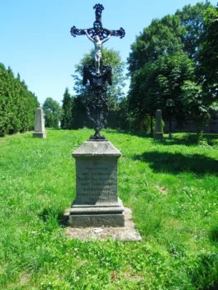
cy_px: 145
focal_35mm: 25
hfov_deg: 54.9
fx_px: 210
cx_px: 109
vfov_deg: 69.4
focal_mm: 4.5
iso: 400
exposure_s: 1/500
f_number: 6.6
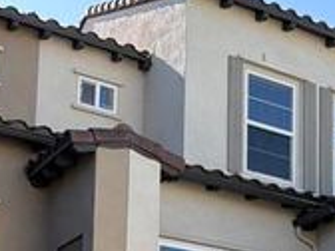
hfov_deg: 19.9
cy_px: 356
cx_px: 349
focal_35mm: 95
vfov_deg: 14.7
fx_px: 919
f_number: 1.78
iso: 80
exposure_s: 1/2370
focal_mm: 6.76
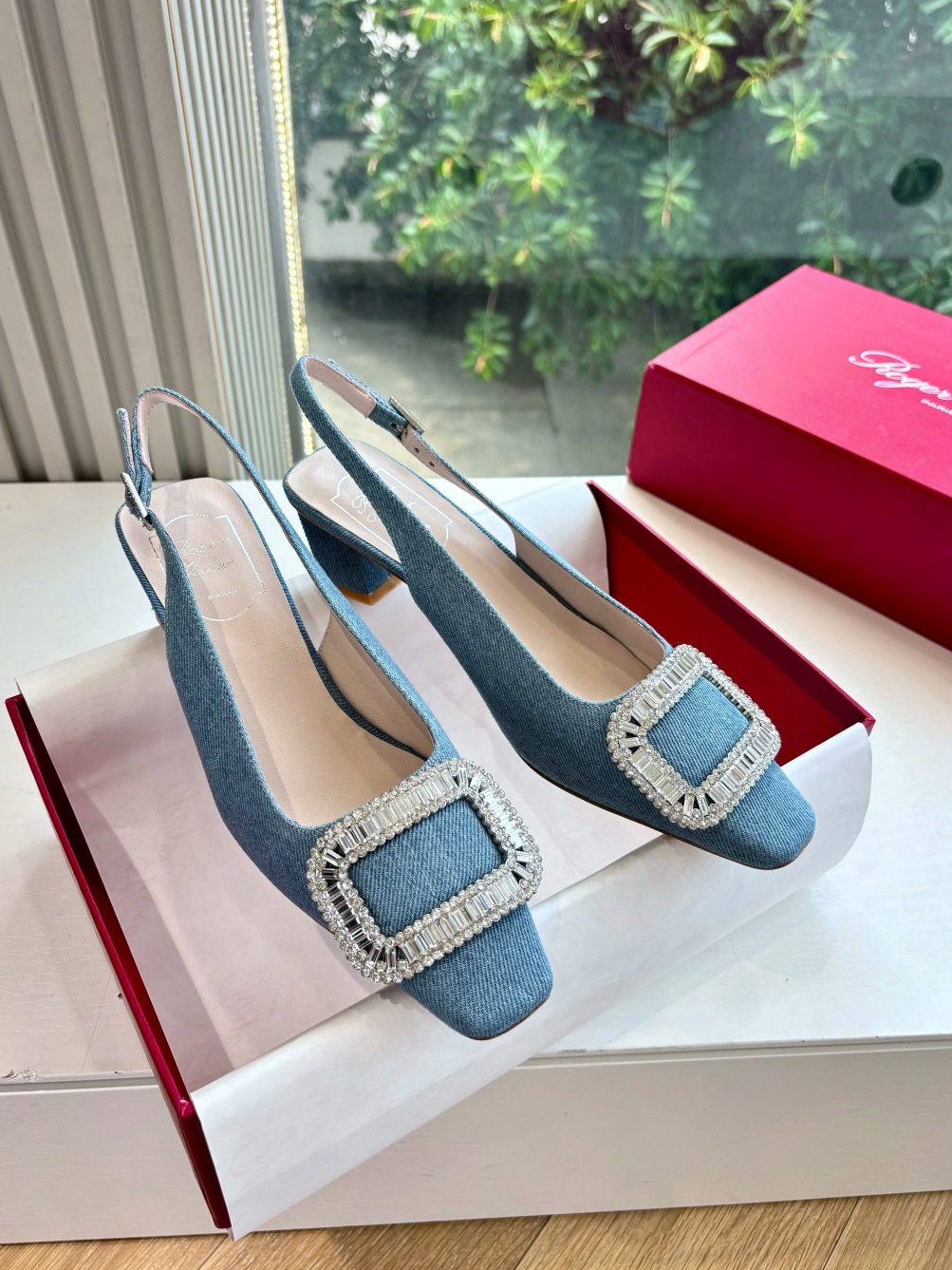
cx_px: 466
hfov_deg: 49.7
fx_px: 1027
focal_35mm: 28
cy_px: 588
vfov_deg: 63.4
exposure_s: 1/218
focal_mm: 5.96
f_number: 1.6
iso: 40
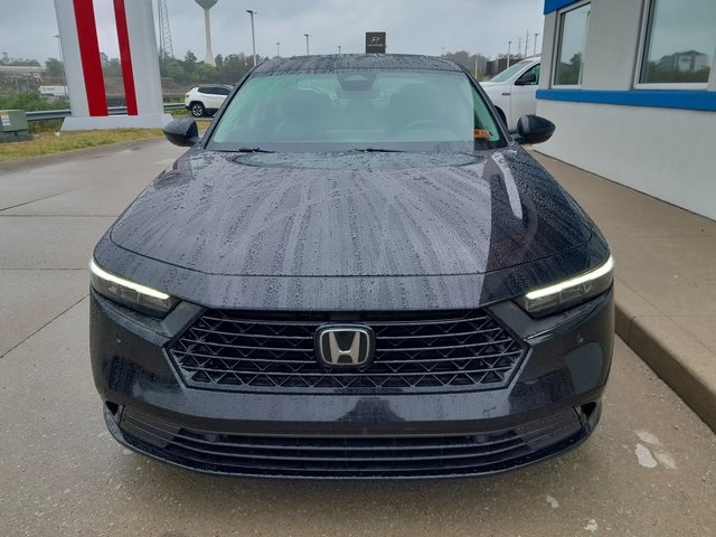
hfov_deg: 65.3
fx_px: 558
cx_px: 358
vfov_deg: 51.4
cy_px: 268
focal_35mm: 27
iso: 40
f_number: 1.8
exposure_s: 1/60
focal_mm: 4
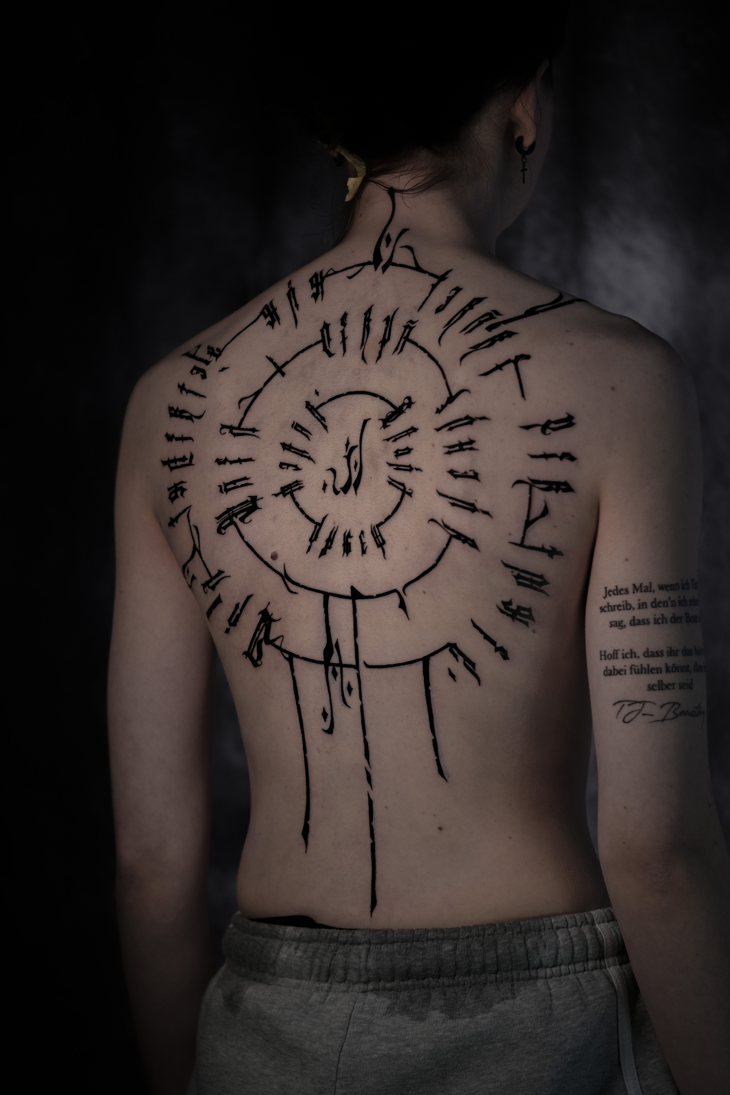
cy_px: 548
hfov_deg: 11.4
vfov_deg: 17.1
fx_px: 3650
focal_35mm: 120
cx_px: 365
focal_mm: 80
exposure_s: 1/80
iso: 250
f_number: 2.8
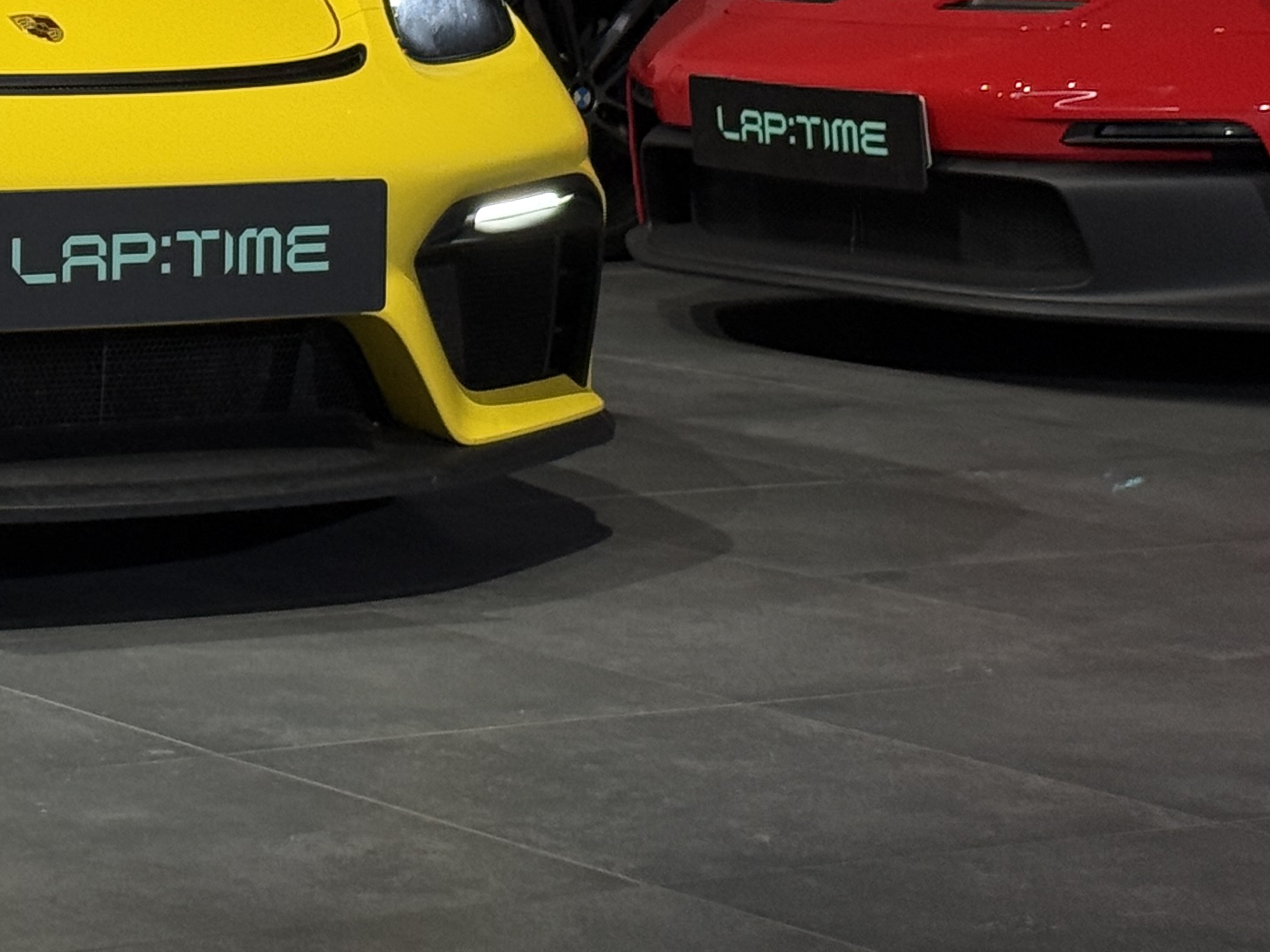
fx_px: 4879
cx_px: -356
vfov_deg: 11.1
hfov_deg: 14.3
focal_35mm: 133
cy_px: 41
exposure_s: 1/100
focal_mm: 6.76
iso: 50
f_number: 1.78
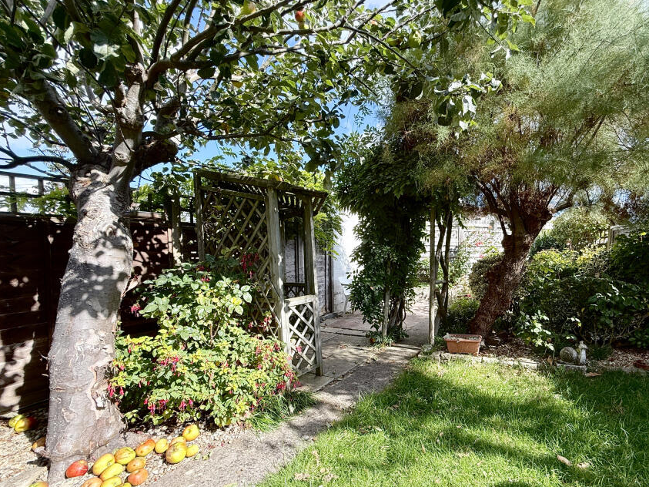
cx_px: 383
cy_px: 274
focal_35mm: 17
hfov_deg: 90.1
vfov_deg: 74.4
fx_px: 319
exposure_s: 1/430
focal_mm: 2.22
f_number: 2.2
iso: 64
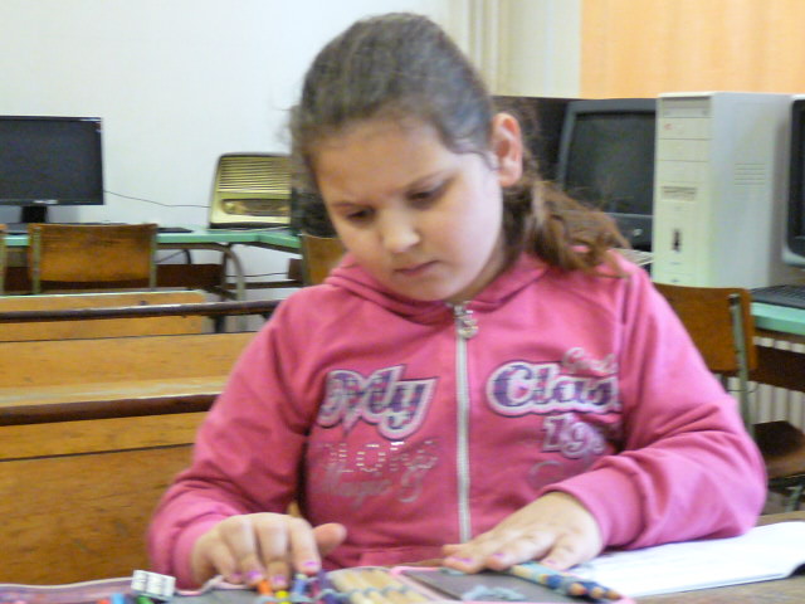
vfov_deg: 25.7
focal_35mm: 57
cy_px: 302
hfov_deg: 33.8
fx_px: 1326
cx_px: 402
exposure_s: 1/40
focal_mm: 5.8
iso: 800
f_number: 3
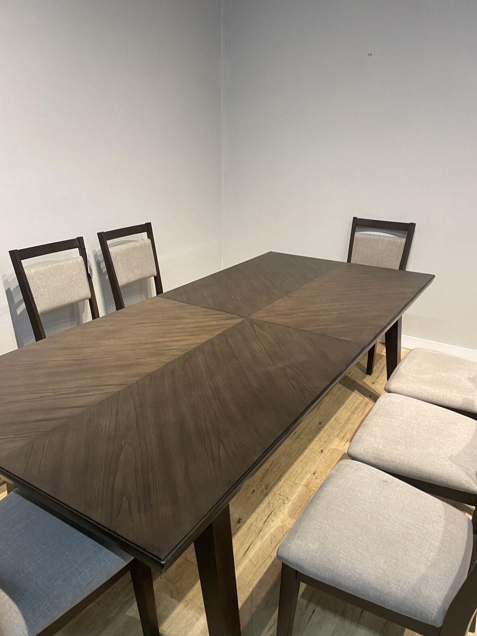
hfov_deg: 53.1
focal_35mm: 26
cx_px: 238
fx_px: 478
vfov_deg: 67.3
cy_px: 318
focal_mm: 4.2
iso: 125
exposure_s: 1/60
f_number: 1.6
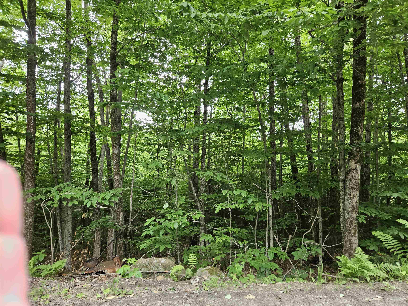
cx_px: 204
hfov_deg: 73.9
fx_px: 271
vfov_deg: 58.9
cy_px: 153
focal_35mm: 23
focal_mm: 5.4
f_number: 1.8
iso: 160
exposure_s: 1/120
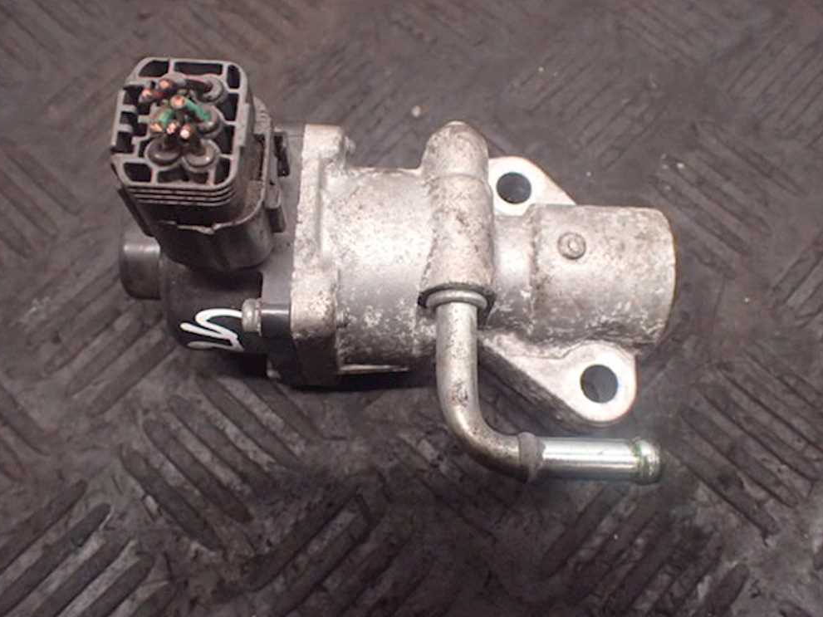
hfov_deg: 58.4
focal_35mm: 31
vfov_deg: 45.4
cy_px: 318
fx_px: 737
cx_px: 416
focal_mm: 5.5
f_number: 2.3
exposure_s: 1/100
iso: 800
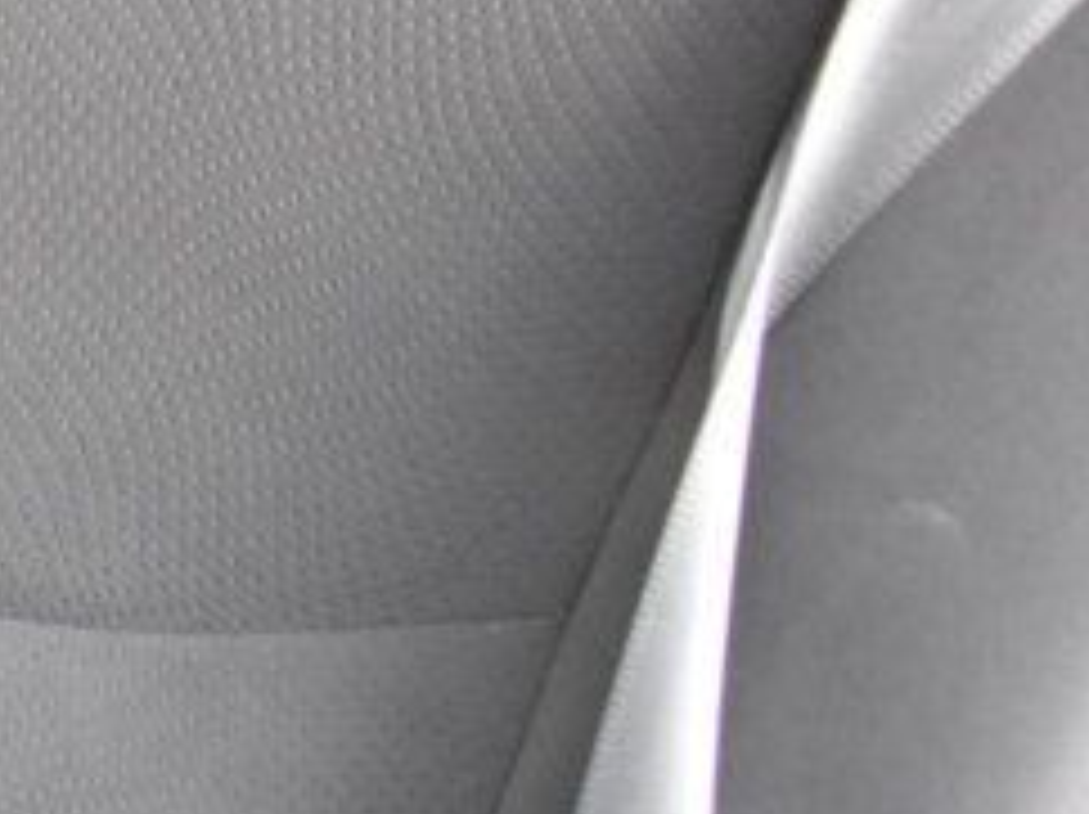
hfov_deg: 14.3
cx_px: -1206
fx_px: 3457
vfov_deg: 13.4
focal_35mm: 110
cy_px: 225
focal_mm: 18
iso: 3200
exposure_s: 1/20
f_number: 3.5
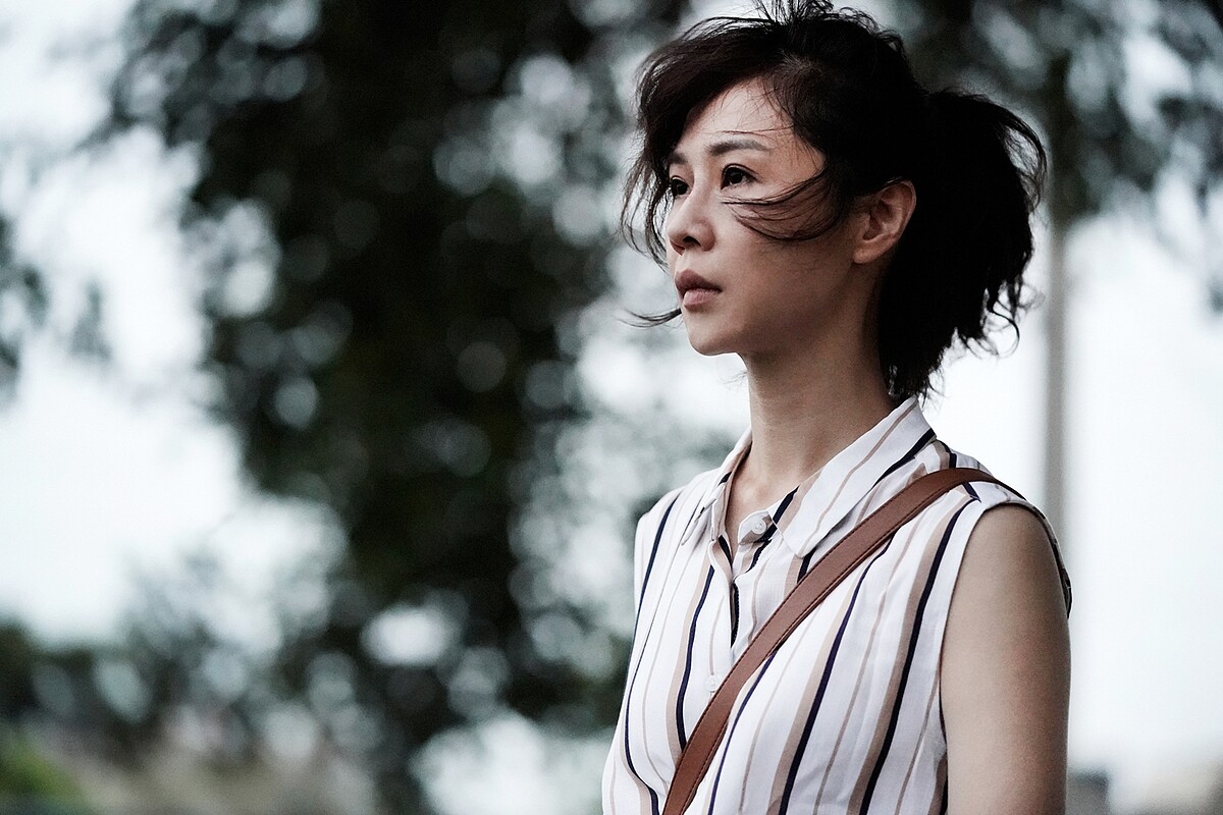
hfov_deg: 16.4
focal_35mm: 125
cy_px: 408
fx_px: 4246
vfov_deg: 11.0
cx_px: 612
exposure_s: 1/125
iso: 16000
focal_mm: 125
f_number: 2.8
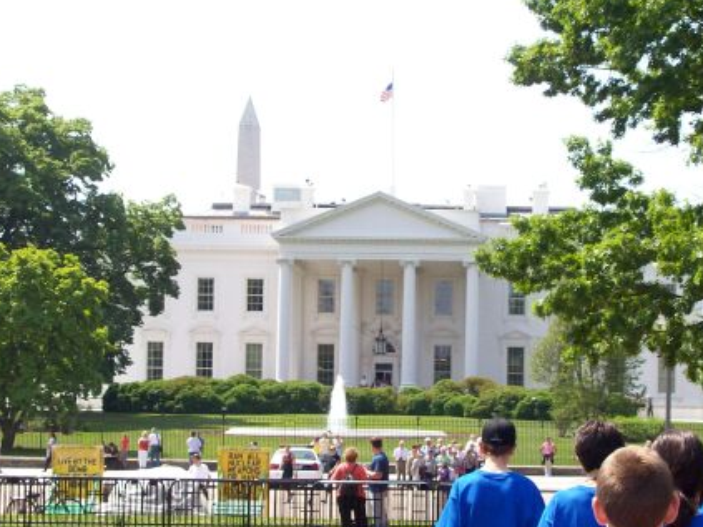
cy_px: 278
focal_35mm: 106
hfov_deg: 18.6
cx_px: 347
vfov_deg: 14.0
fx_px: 2152
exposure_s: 1/678
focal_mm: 11.6
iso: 80
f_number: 3.8
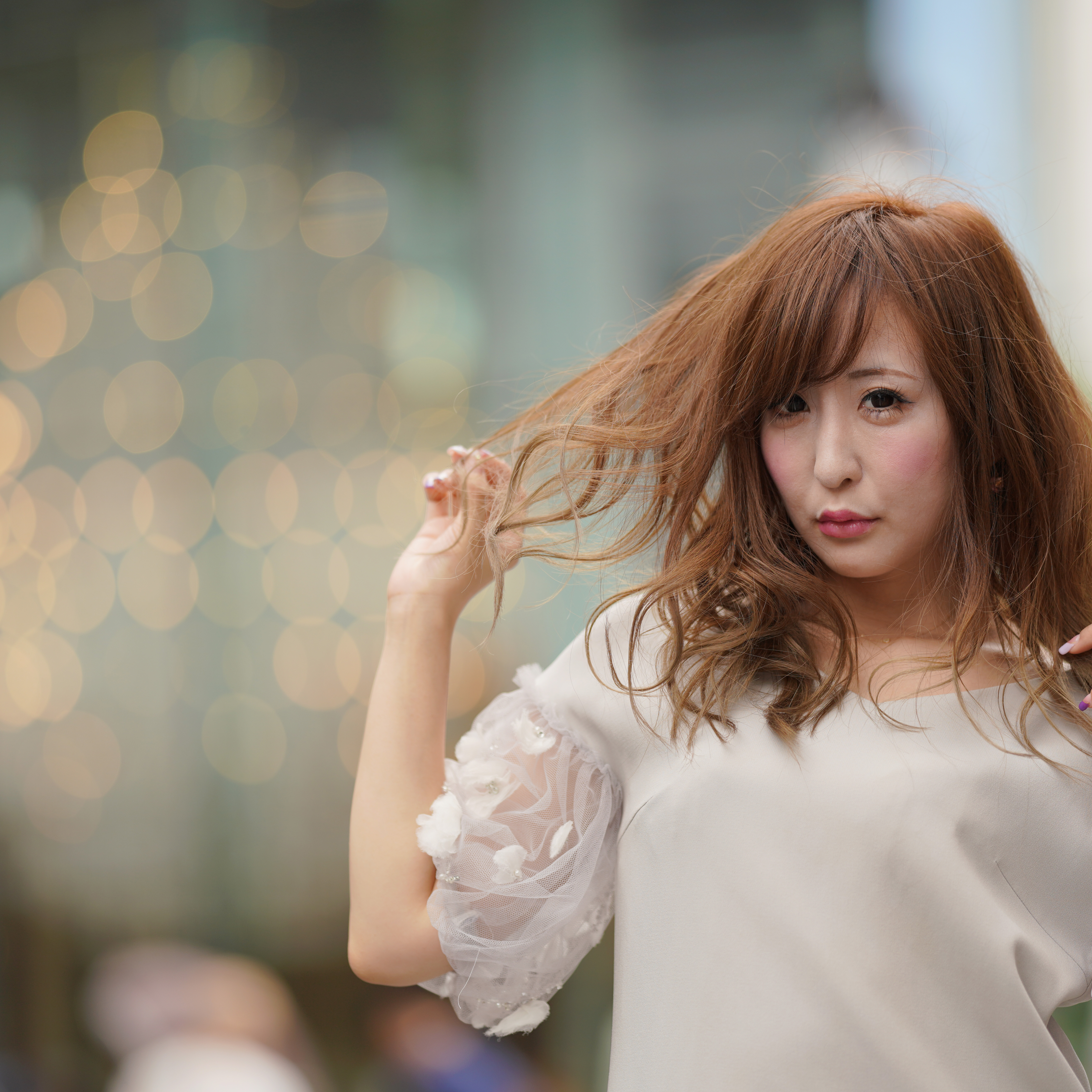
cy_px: 546
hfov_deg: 10.1
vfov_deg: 10.1
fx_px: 6174
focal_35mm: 173
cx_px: 565
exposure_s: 1/1250
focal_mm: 135
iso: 100
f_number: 1.8
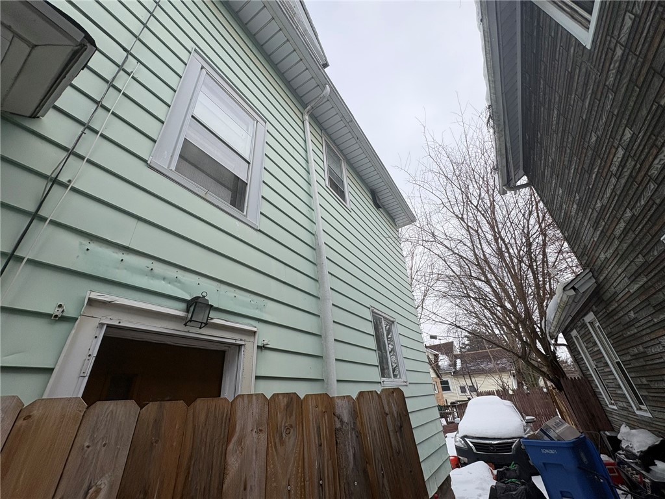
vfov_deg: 85.7
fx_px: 269
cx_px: 332
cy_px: 250
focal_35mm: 14
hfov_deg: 102.1
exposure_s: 1/1323
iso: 40
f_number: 2.2
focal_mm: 2.22
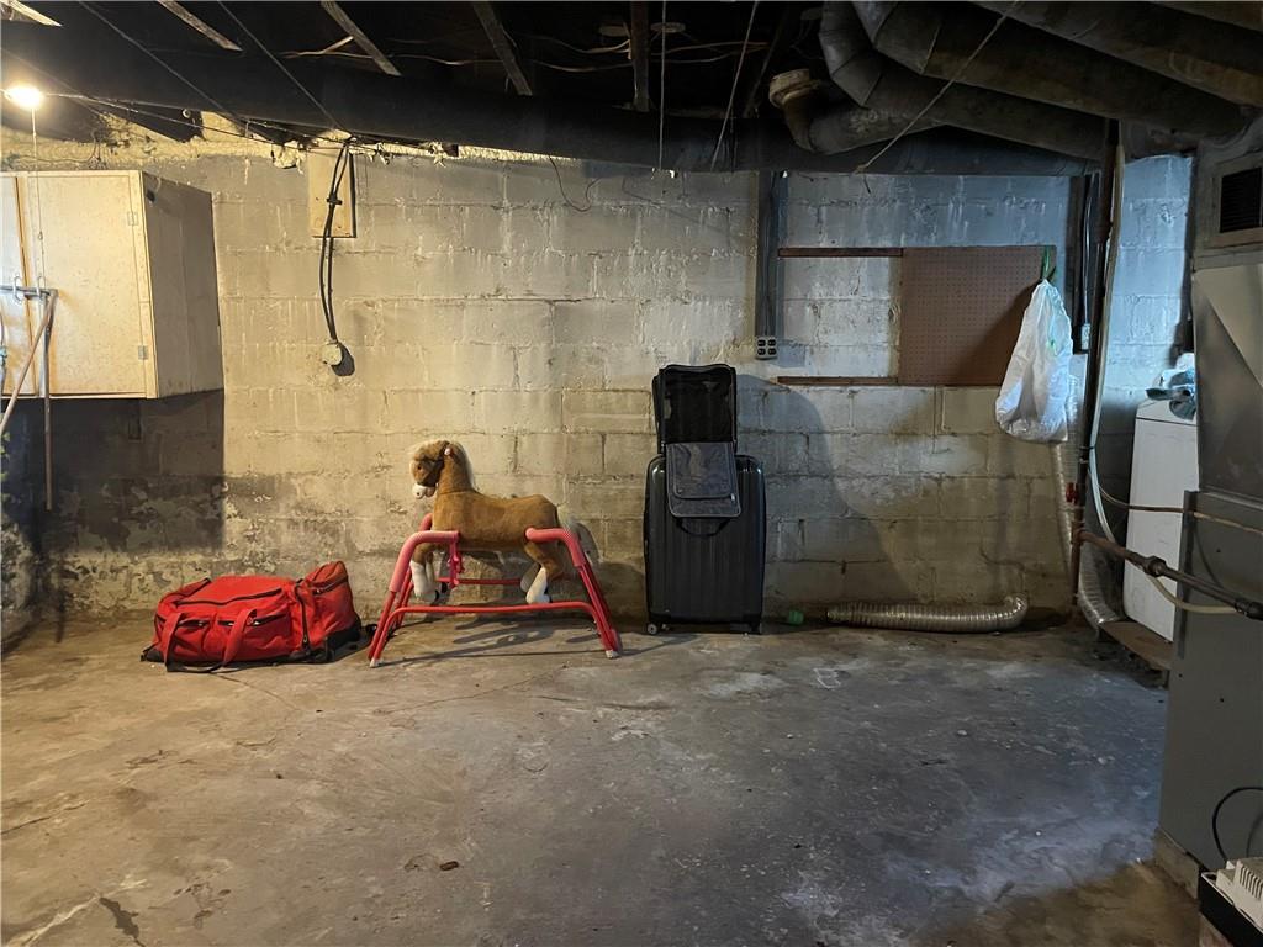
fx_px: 949
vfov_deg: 53.1
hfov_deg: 67.3
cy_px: 474
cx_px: 632
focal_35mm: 26
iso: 800
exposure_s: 1/30
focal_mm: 4.2
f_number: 1.6
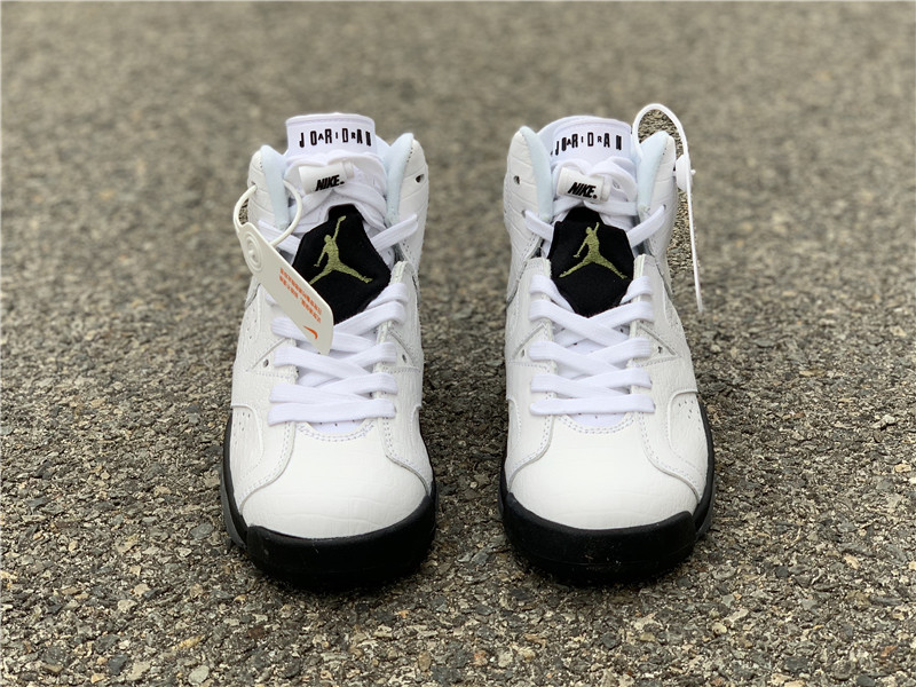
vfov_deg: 28.0
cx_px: 458
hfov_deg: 36.8
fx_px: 1376
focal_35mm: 52
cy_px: 344
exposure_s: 1/122
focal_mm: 6
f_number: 2.4
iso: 16
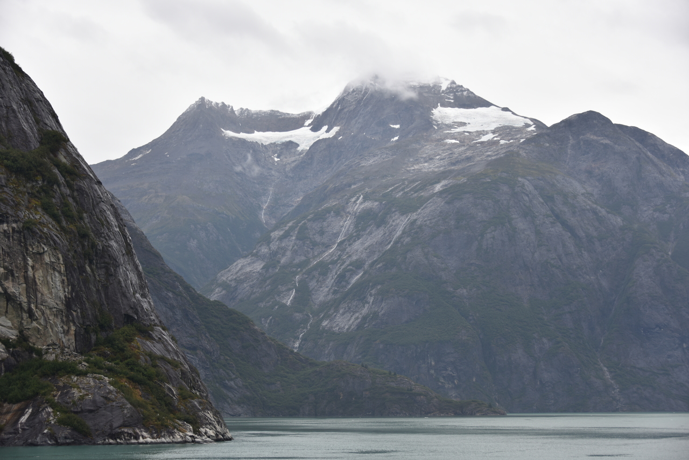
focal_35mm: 62
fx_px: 1187
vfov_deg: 21.9
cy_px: 230
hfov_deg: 32.4
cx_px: 344
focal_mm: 62
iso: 110
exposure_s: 1/125
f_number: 4.8
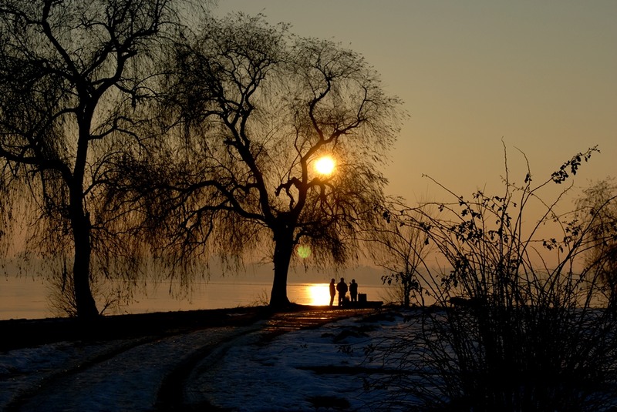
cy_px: 206
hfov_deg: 24.6
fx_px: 1415
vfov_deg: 16.6
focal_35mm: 82
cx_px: 308
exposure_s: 1/500
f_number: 11
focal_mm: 55
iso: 125
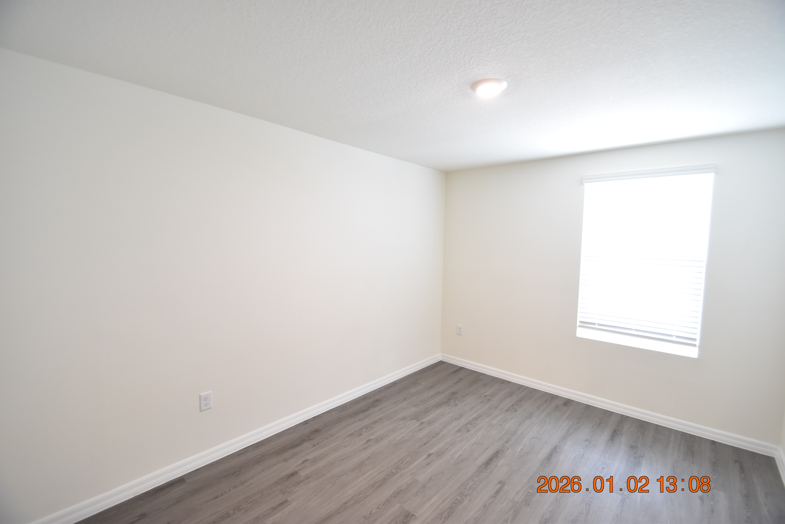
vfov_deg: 77.3
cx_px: 392
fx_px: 327
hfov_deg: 100.4
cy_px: 262
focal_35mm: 15
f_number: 3.5
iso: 800
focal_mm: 10
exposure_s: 1/30
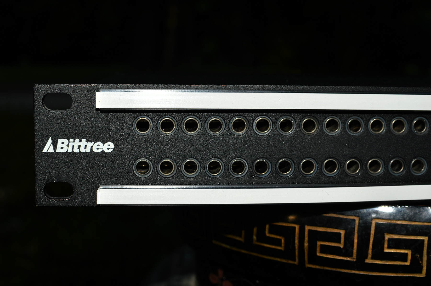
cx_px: 216
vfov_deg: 25.7
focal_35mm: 52
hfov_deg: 37.9
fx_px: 628
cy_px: 143
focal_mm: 35
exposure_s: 1/60
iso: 100
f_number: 8
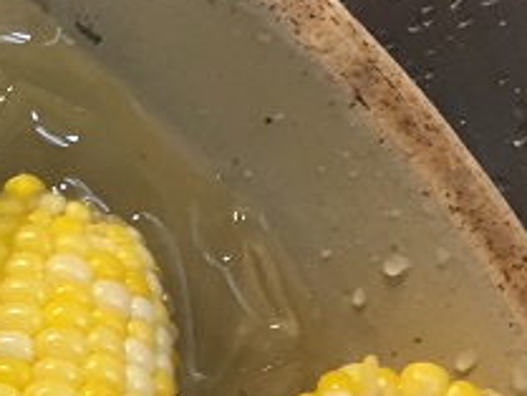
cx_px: -298
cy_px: 701
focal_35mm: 111
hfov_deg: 16.0
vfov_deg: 12.3
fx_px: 1691
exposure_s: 1/15
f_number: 2.2
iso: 64
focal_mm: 4.15
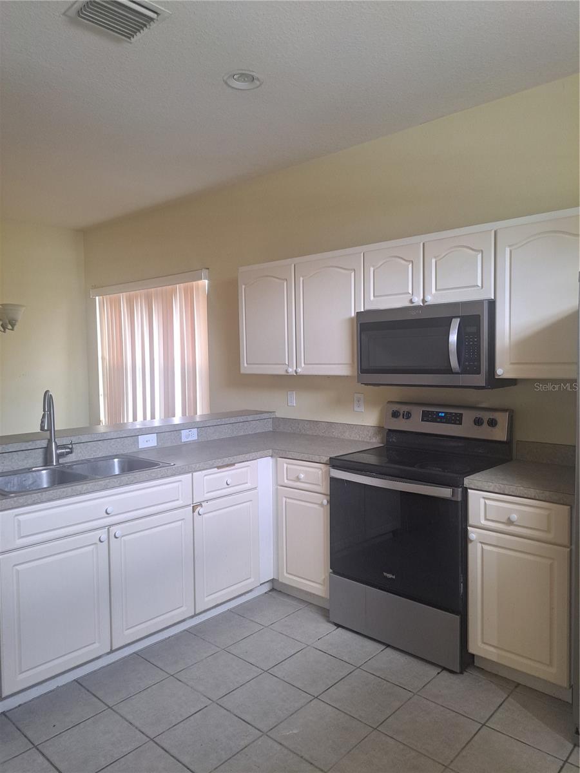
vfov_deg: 71.6
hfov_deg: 56.8
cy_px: 386
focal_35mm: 24
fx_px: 536
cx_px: 290
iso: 250
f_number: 1.8
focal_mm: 5.23
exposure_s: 1/60
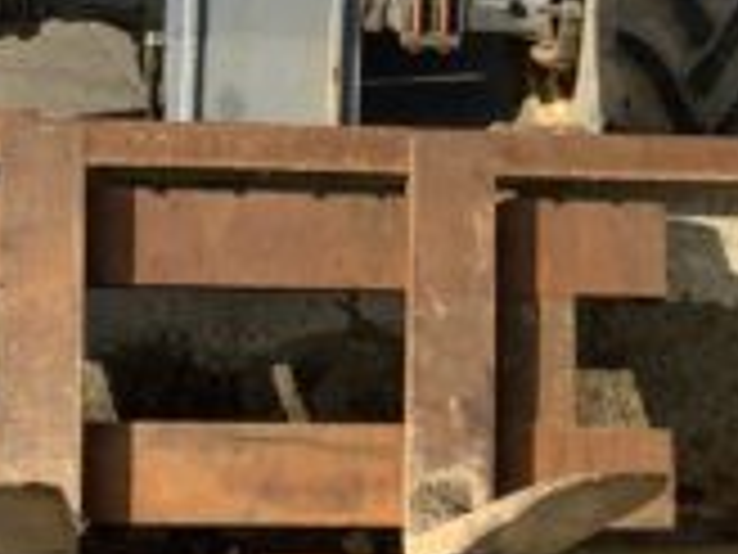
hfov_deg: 17.4
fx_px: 2409
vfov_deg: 12.9
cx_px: 414
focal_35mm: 113
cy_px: -5
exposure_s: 1/1626
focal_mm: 3
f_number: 1.8
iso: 16
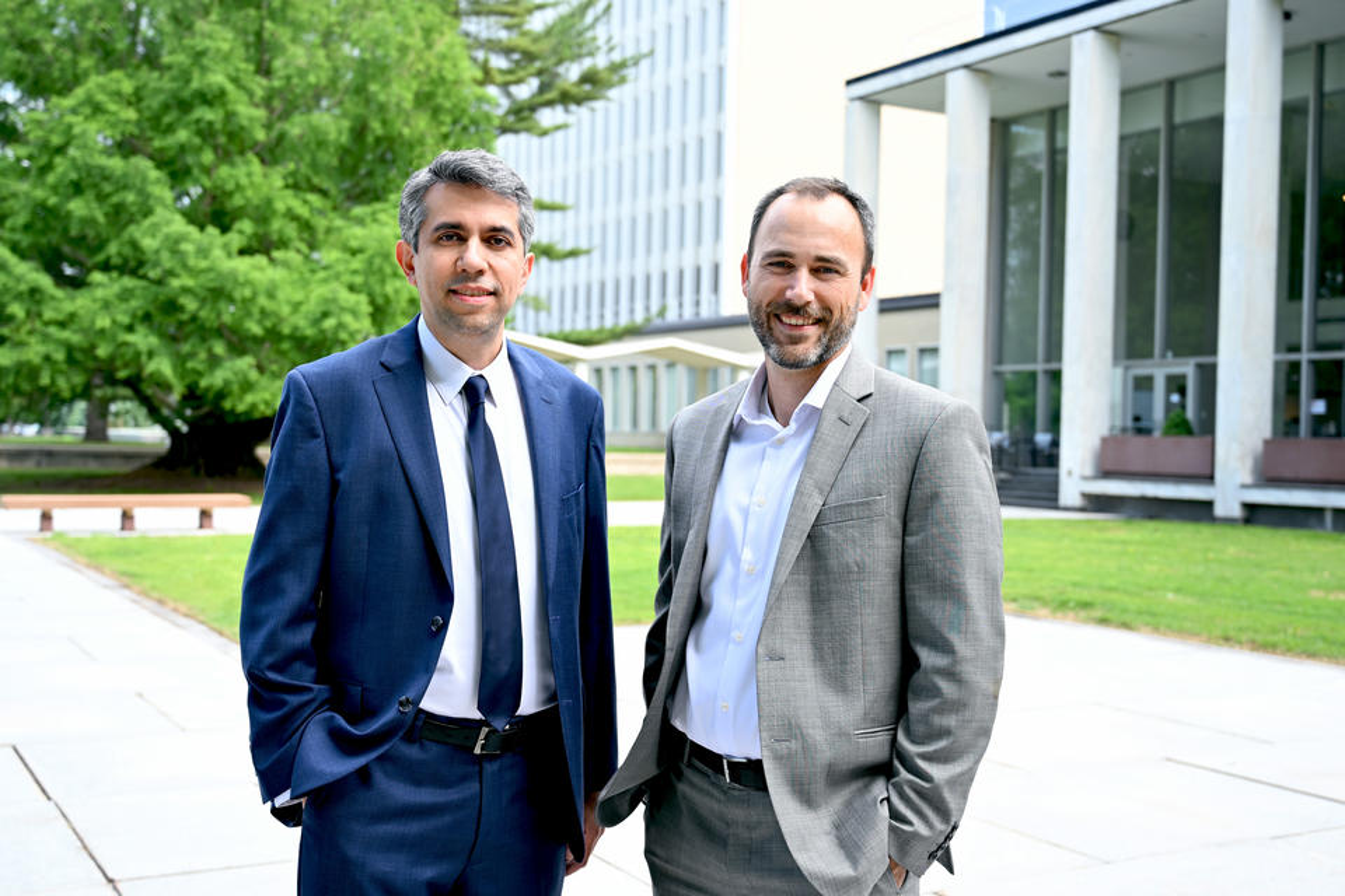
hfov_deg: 47.4
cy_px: 448
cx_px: 672
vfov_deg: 32.6
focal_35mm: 41
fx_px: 1532
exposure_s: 1/320
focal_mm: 41
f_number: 4
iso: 200
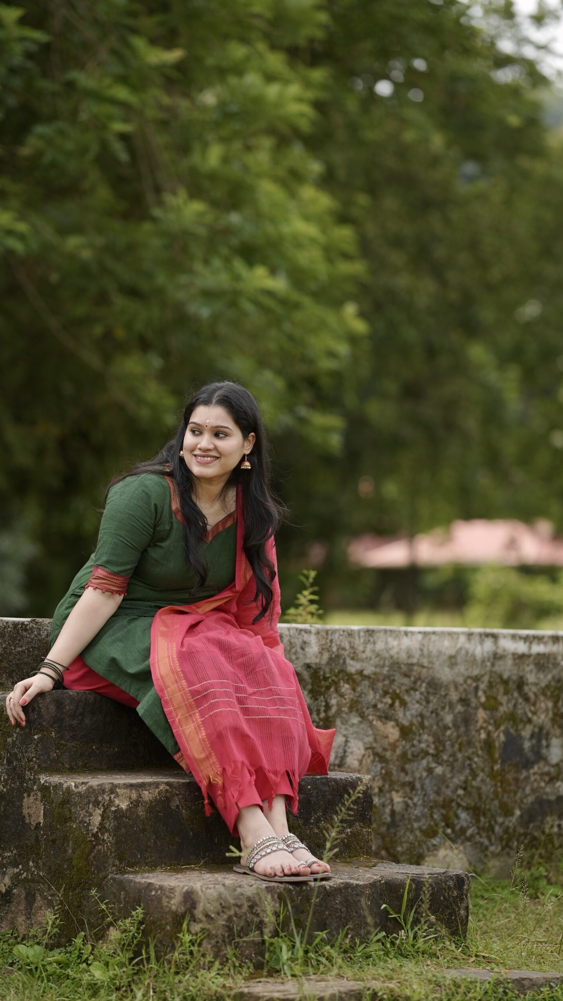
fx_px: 2388
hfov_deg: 13.4
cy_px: 502
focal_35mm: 90
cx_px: 251
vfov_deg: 23.7
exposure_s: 1/3200
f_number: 2
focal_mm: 85
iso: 320
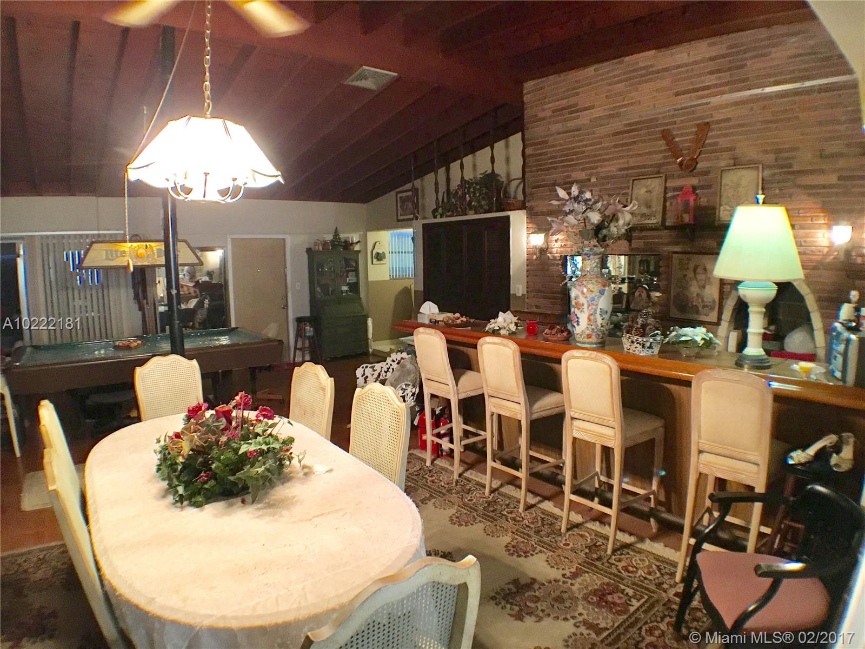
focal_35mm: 29
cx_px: 432
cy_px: 324
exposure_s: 1/30
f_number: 2.2
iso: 160
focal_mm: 4.15
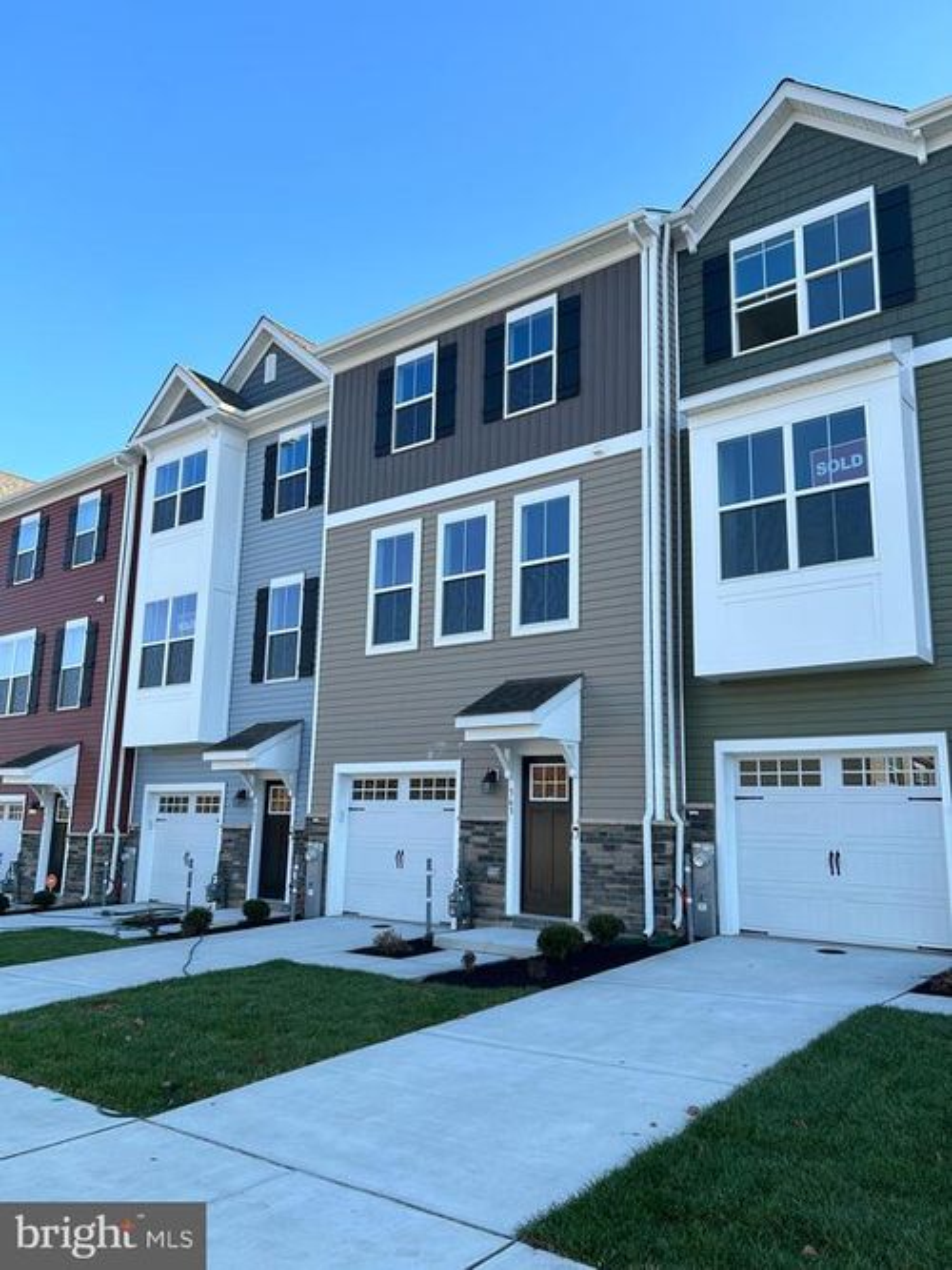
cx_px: 476
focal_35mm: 26
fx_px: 954
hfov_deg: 53.0
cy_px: 635
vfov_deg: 67.3
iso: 50
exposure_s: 1/1553
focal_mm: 5.7
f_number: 1.5
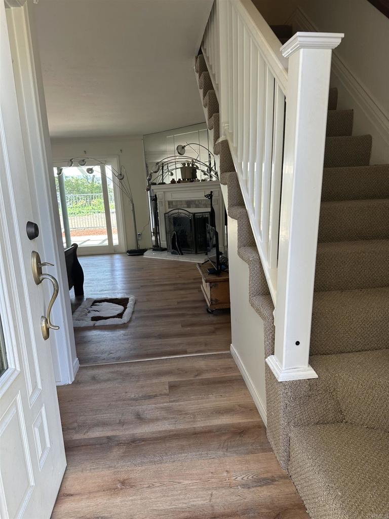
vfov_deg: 71.6
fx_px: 360
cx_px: 194
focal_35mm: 24
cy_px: 260
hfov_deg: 56.8
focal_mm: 6.86
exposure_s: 1/148
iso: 100
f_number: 1.78
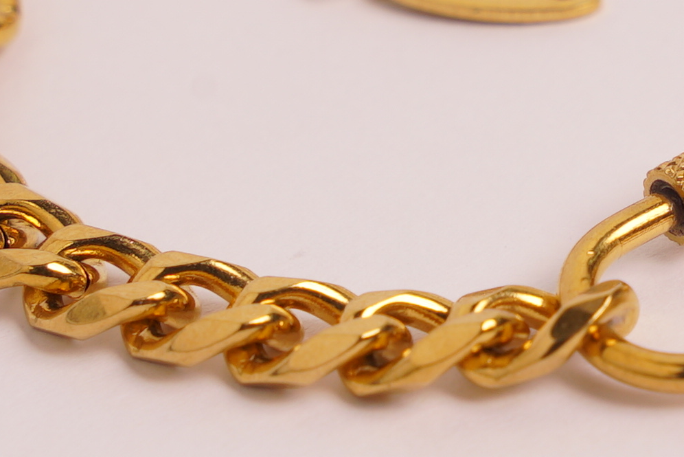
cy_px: 143
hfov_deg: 6.9
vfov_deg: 4.6
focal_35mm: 298
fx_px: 5664
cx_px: 705
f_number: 10
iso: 125
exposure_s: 1/160
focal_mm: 70
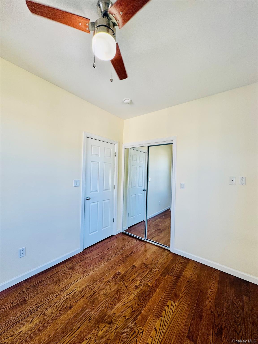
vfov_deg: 102.1
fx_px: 139
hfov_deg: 85.7
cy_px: 172
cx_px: 129
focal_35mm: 14
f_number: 2.2
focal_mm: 2.22
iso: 64
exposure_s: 1/120
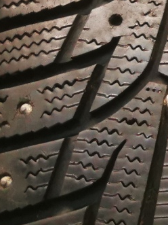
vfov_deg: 16.1
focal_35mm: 119
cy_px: -17
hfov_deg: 10.4
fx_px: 771
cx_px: 431
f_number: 1.6
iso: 200
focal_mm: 5.56
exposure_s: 1/50
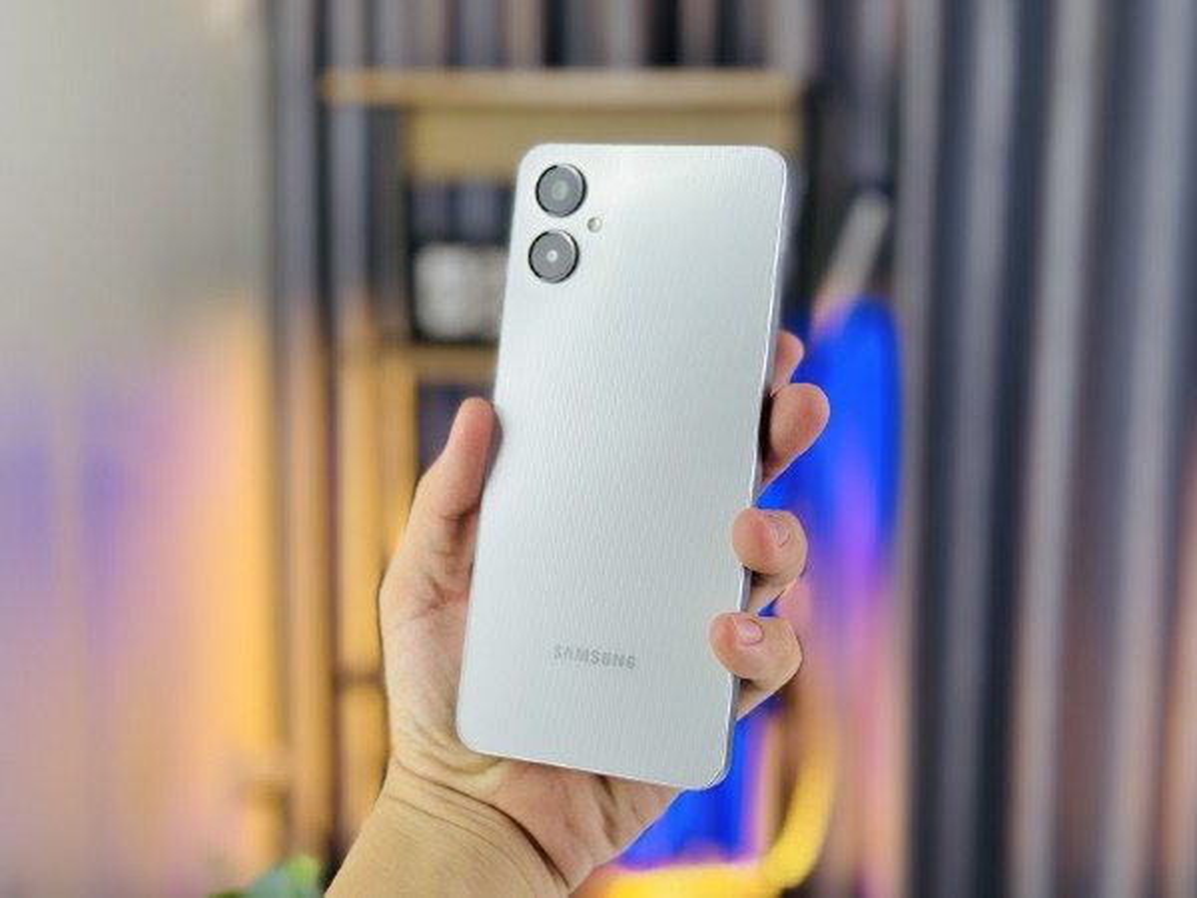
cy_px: 449
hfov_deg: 39.7
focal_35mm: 48
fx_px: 1660
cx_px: 598
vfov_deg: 30.3
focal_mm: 6.76
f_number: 1.78
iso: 64
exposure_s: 1/194
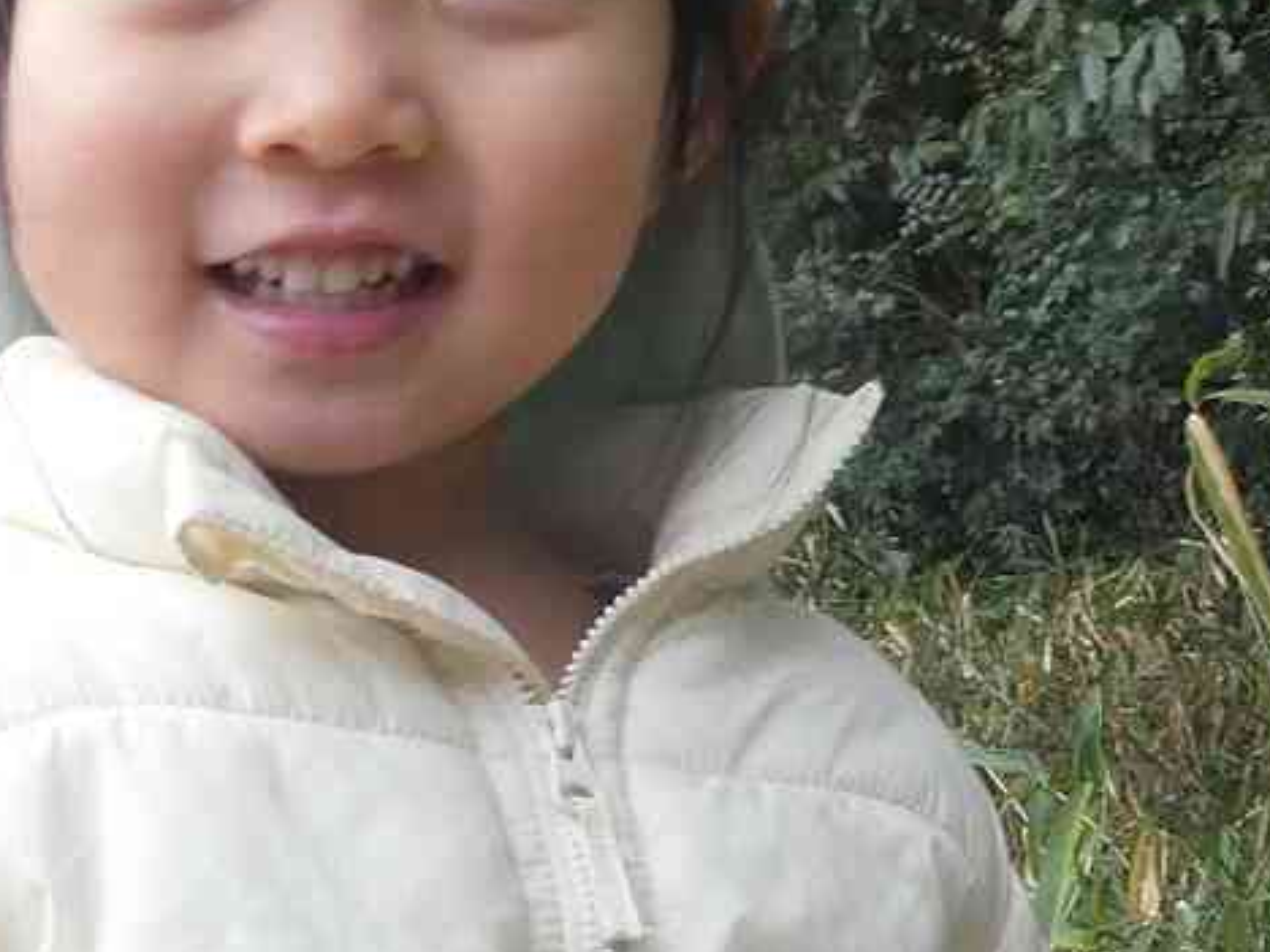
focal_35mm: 101
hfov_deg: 18.9
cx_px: -14
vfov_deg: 14.2
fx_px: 3706
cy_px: 1145
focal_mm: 4.3
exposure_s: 1/160
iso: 80
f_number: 3.3
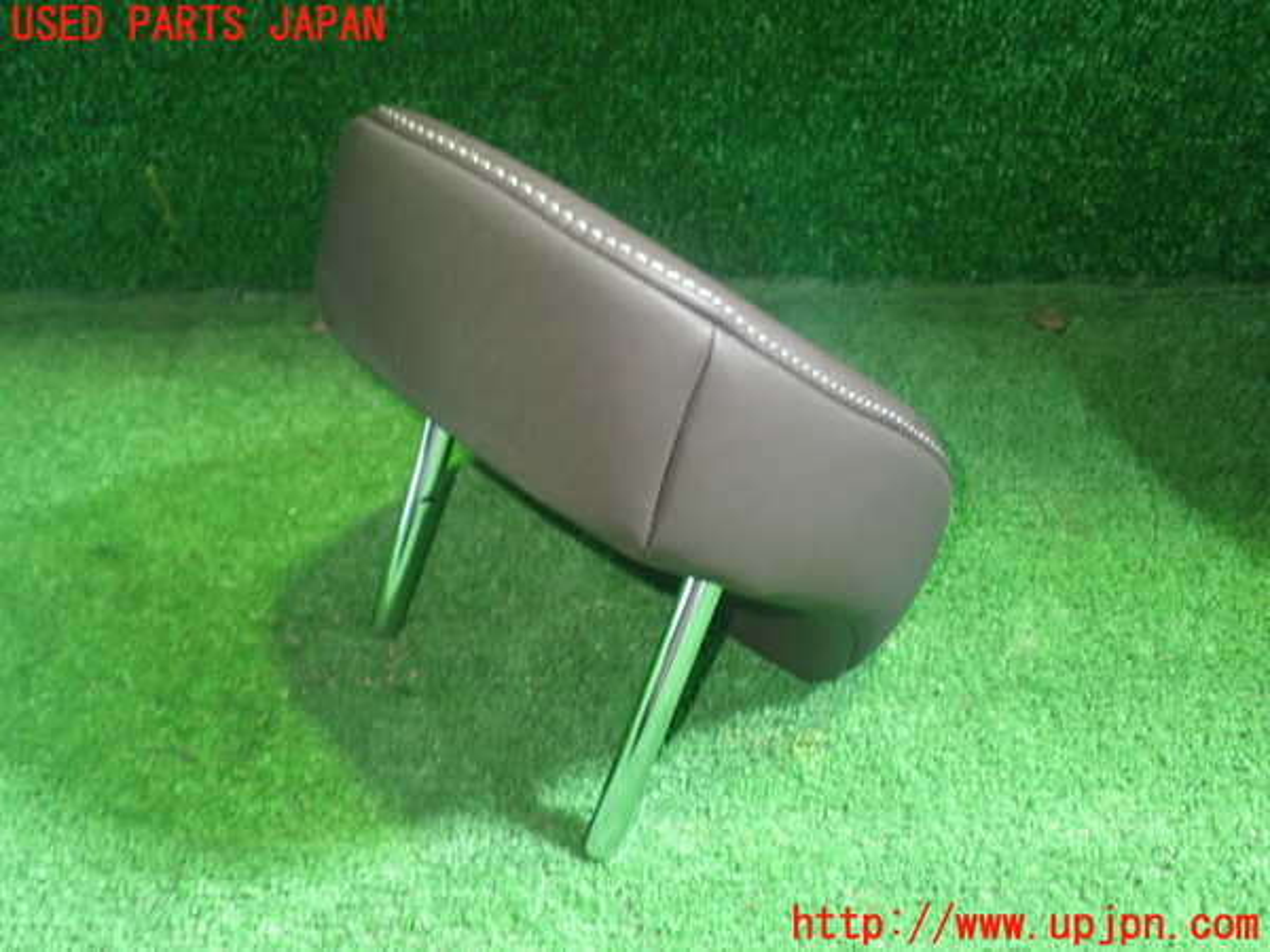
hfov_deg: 56.8
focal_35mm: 32
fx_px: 1174
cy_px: 476
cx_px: 635
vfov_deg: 44.2
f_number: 2.4
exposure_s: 1/25
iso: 800
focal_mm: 5.79
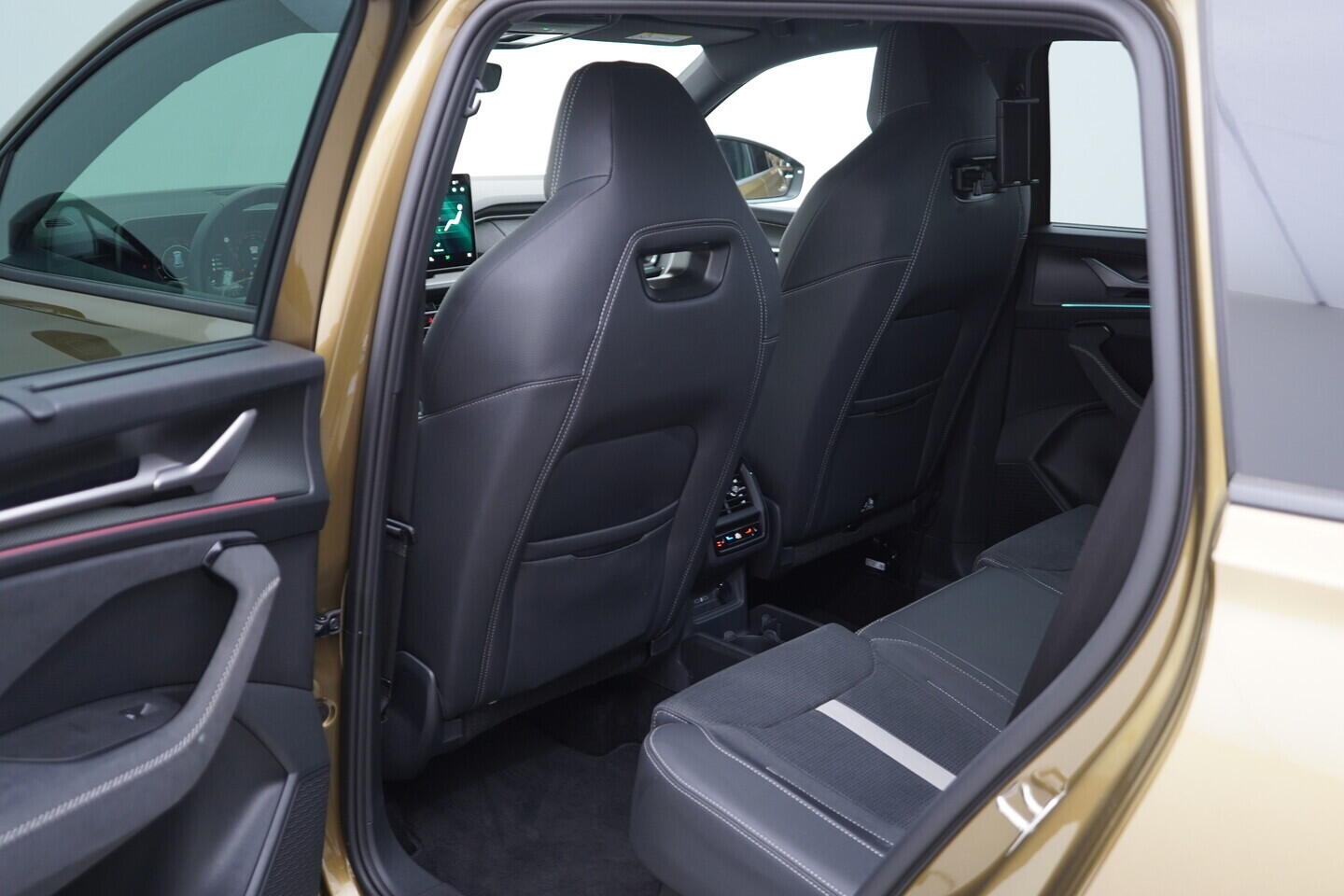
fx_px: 1344
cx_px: 672
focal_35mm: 36
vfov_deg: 36.9
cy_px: 448
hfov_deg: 53.1
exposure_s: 1/40
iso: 250
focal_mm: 24
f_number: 2.8
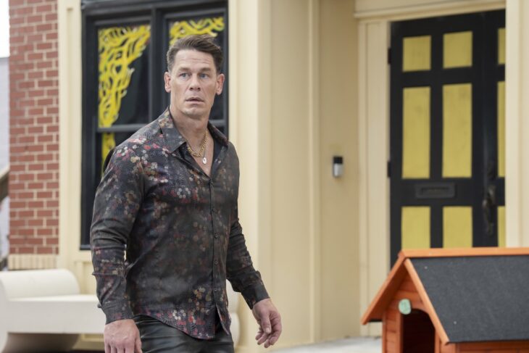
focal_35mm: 150
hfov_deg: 13.7
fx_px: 2204
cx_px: 264
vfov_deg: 9.2
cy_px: 176
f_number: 6.3
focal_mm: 150
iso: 800
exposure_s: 1/400
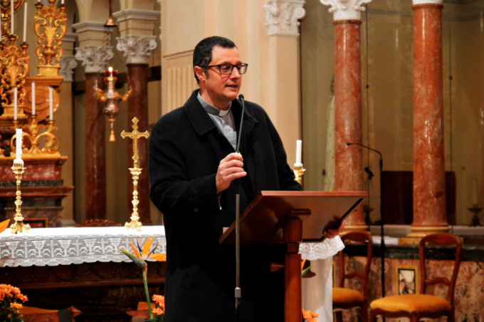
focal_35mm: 105
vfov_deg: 13.0
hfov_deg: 19.5
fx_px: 1410
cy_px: 161
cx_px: 242
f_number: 4.5
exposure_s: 1/125
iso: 5600
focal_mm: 70
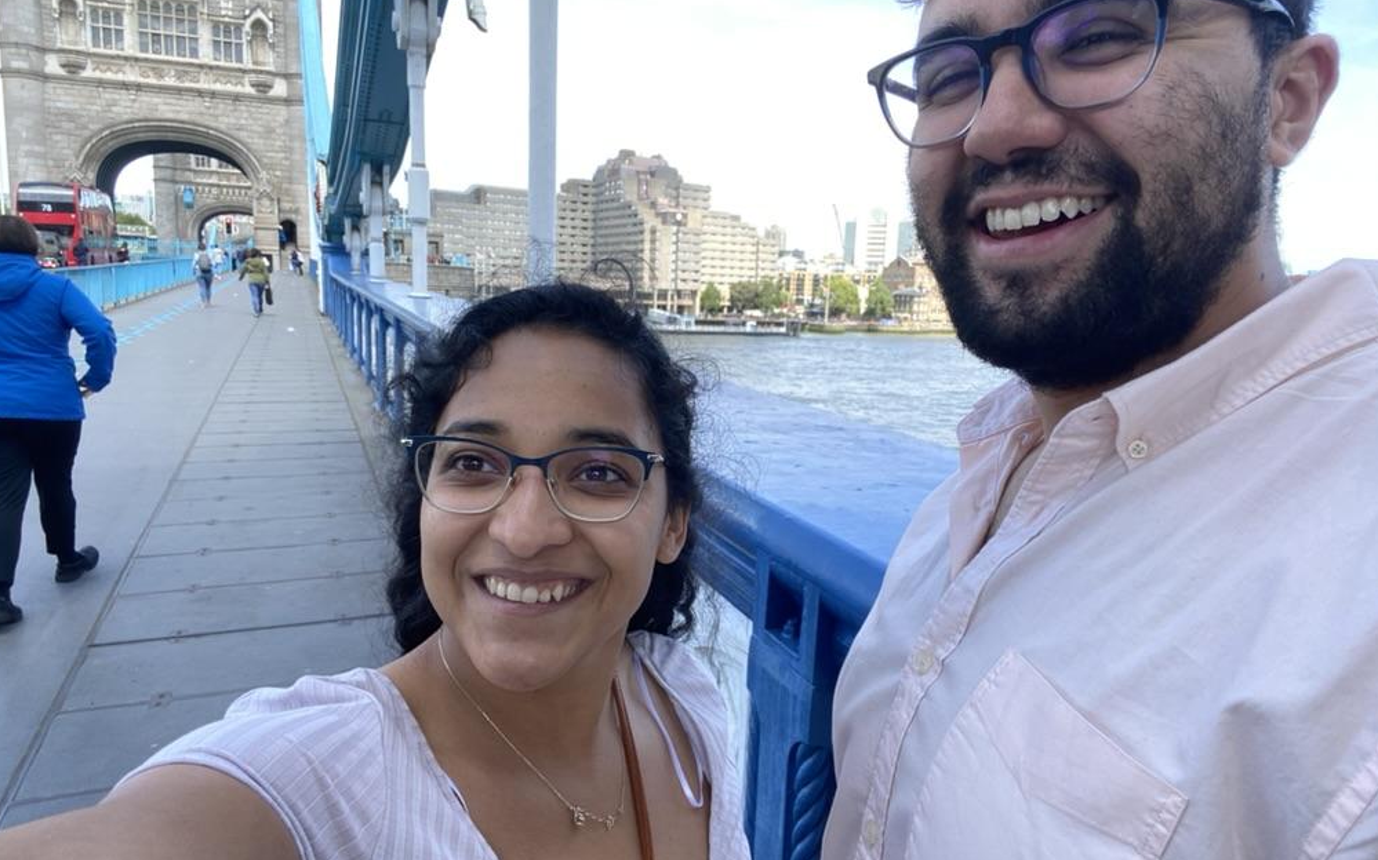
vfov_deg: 49.2
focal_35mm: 25
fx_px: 939
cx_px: 691
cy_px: 447
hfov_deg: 72.6
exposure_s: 1/122
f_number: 2.2
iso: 25
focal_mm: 2.71
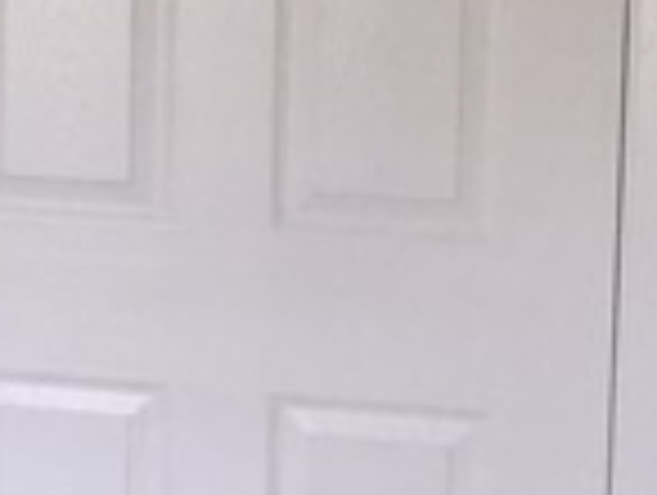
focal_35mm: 127
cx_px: -567
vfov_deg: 11.6
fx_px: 2414
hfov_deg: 13.7
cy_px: 18
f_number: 2.2
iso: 125
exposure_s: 1/30
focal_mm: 4.15
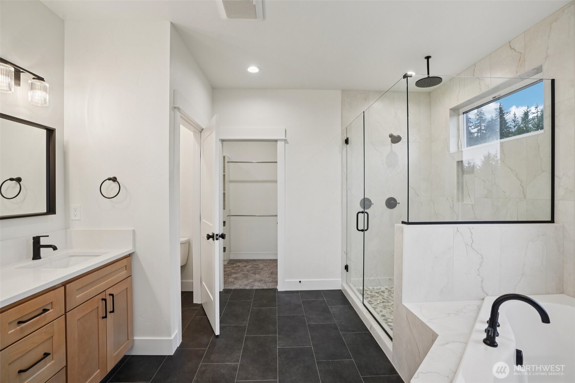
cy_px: 192
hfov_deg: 96.7
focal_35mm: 16
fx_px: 256
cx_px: 288
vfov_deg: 73.7
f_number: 8
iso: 400
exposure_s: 1/20
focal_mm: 16
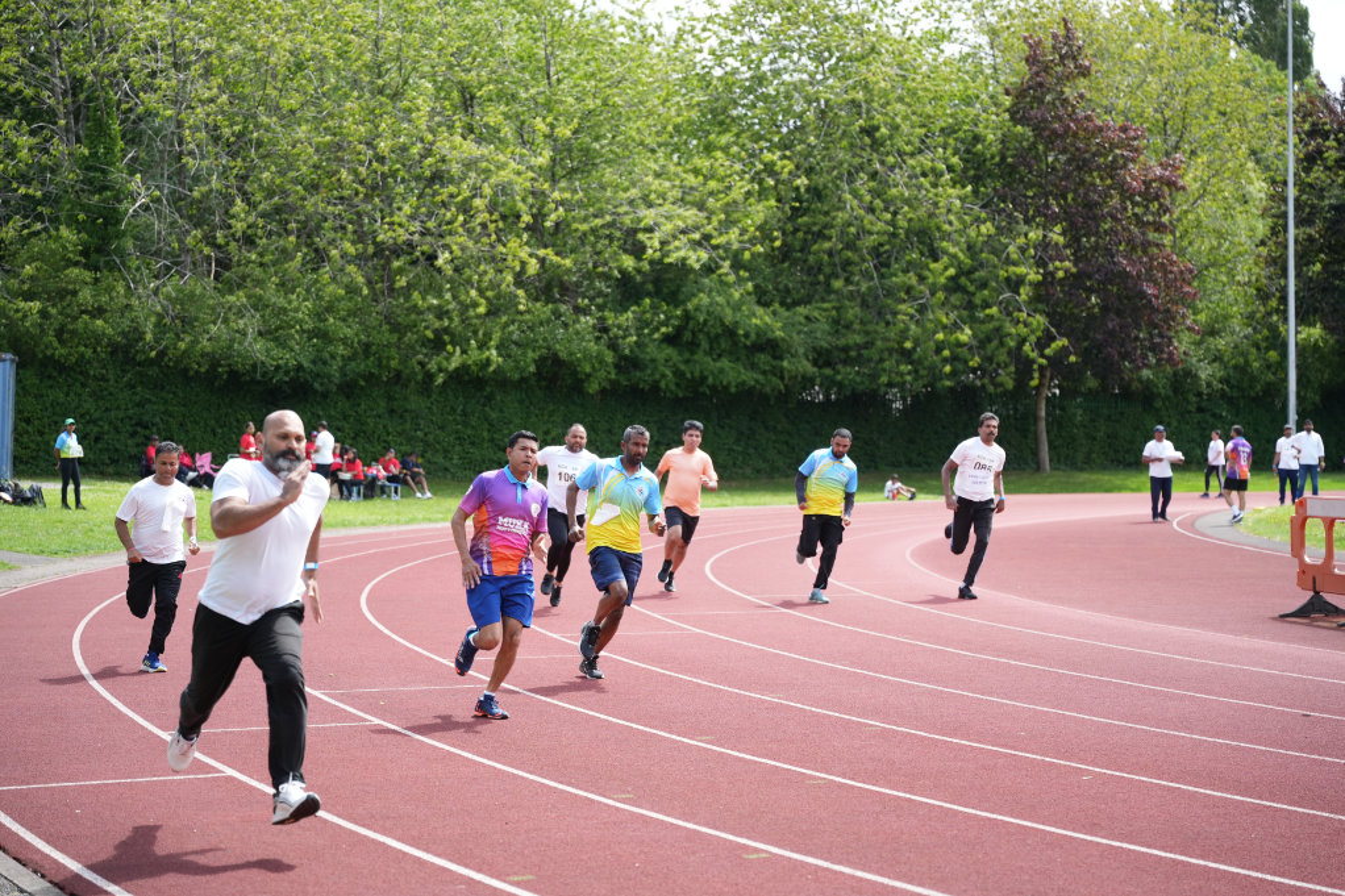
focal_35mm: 70
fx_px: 2615
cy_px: 448
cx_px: 672
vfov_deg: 19.5
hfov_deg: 28.8
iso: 250
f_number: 2.8
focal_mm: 70
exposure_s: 1/1250
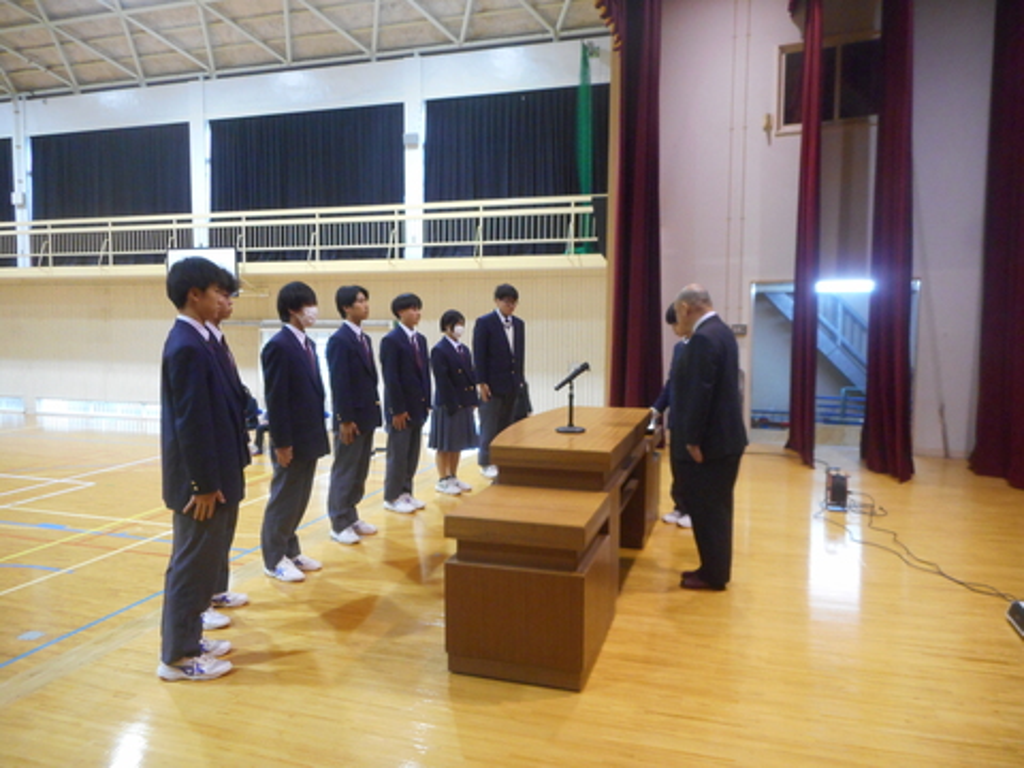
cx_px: 512
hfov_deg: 69.4
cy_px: 384
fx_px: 740
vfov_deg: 54.9
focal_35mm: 25
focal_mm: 4.5
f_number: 3.7
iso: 400
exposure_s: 1/15
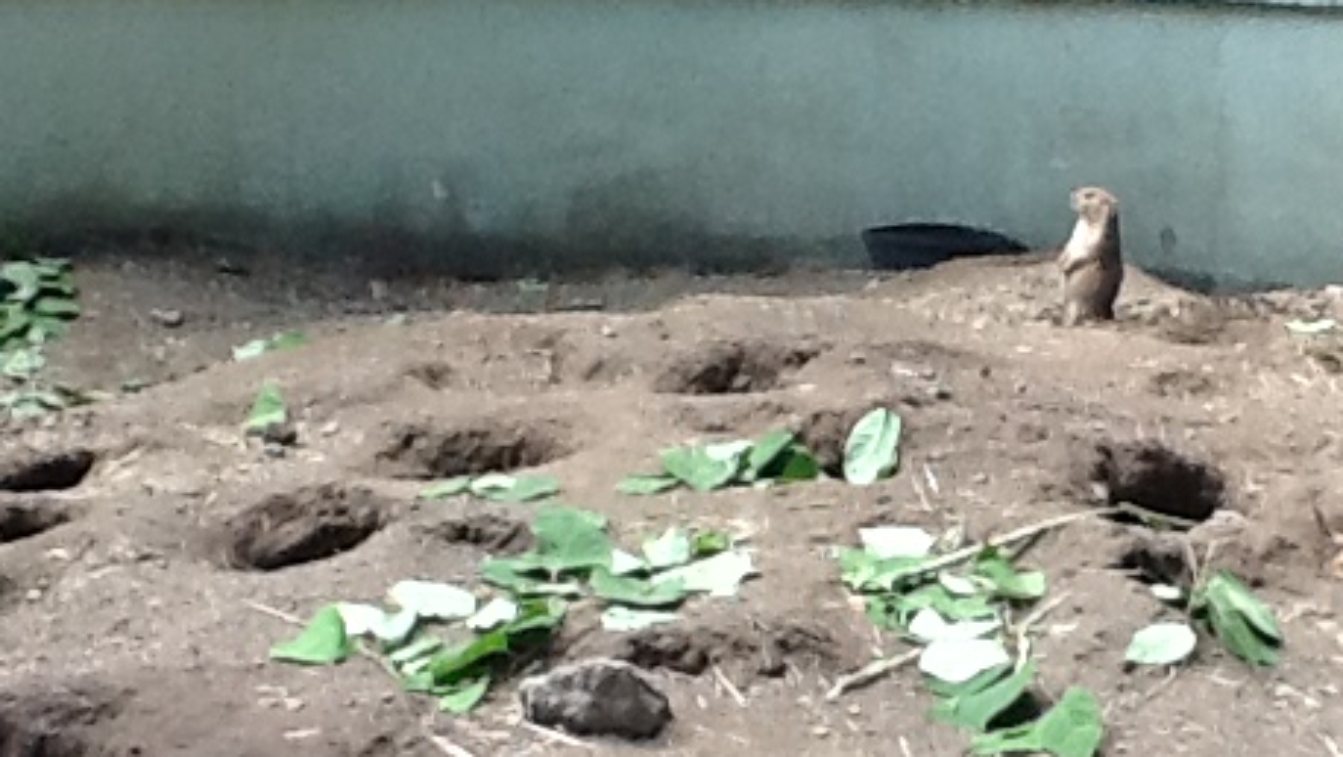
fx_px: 2601
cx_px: 891
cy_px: 584
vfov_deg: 16.5
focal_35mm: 73
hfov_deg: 28.8
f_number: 2.4
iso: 100
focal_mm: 2.03
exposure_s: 1/120
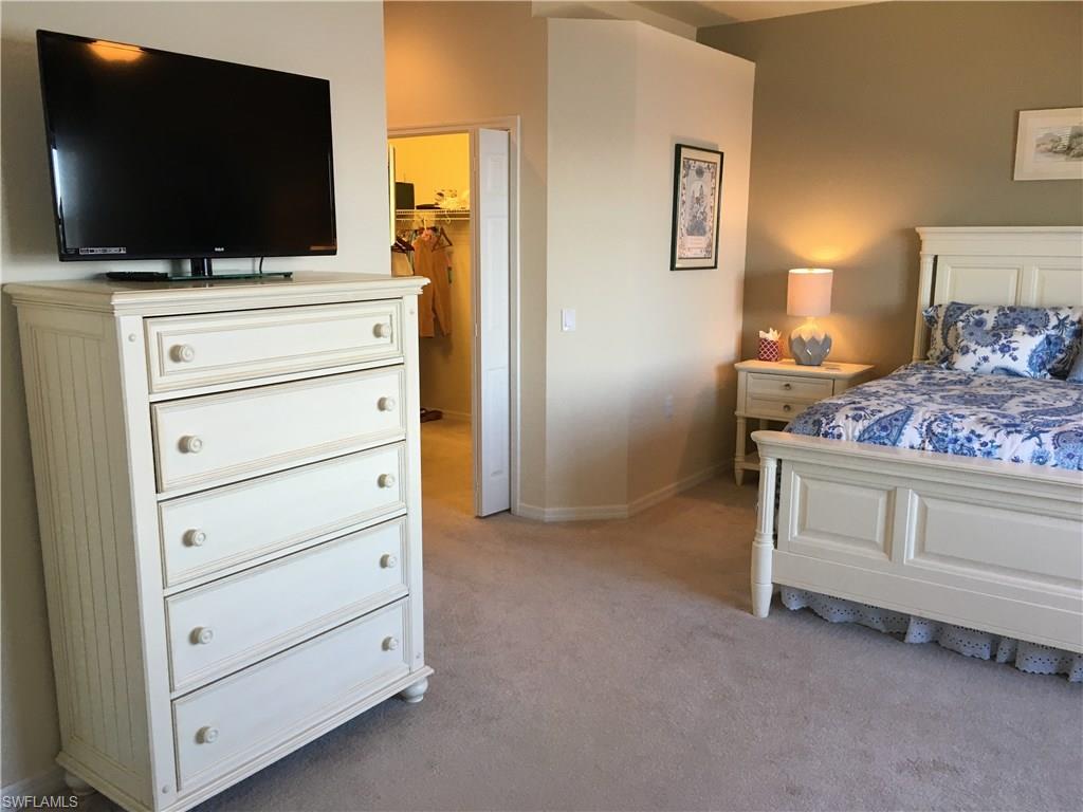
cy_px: 406
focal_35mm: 29
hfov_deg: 61.7
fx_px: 907
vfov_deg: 48.2
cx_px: 542
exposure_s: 1/30
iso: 40
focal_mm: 4.15
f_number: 2.2
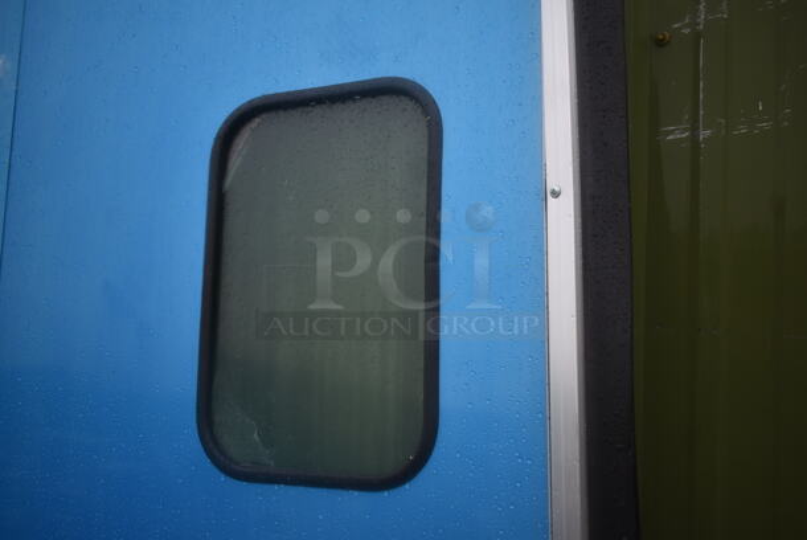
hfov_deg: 57.2
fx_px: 740
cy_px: 270
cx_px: 404
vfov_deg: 40.1
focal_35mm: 33
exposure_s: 1/125
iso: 160
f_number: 3.8
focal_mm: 22
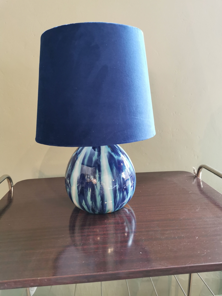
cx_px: 111
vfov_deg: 65.3
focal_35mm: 27
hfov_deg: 51.4
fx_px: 231
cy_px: 148
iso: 250
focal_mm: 5.56
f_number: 1.6
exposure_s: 1/50
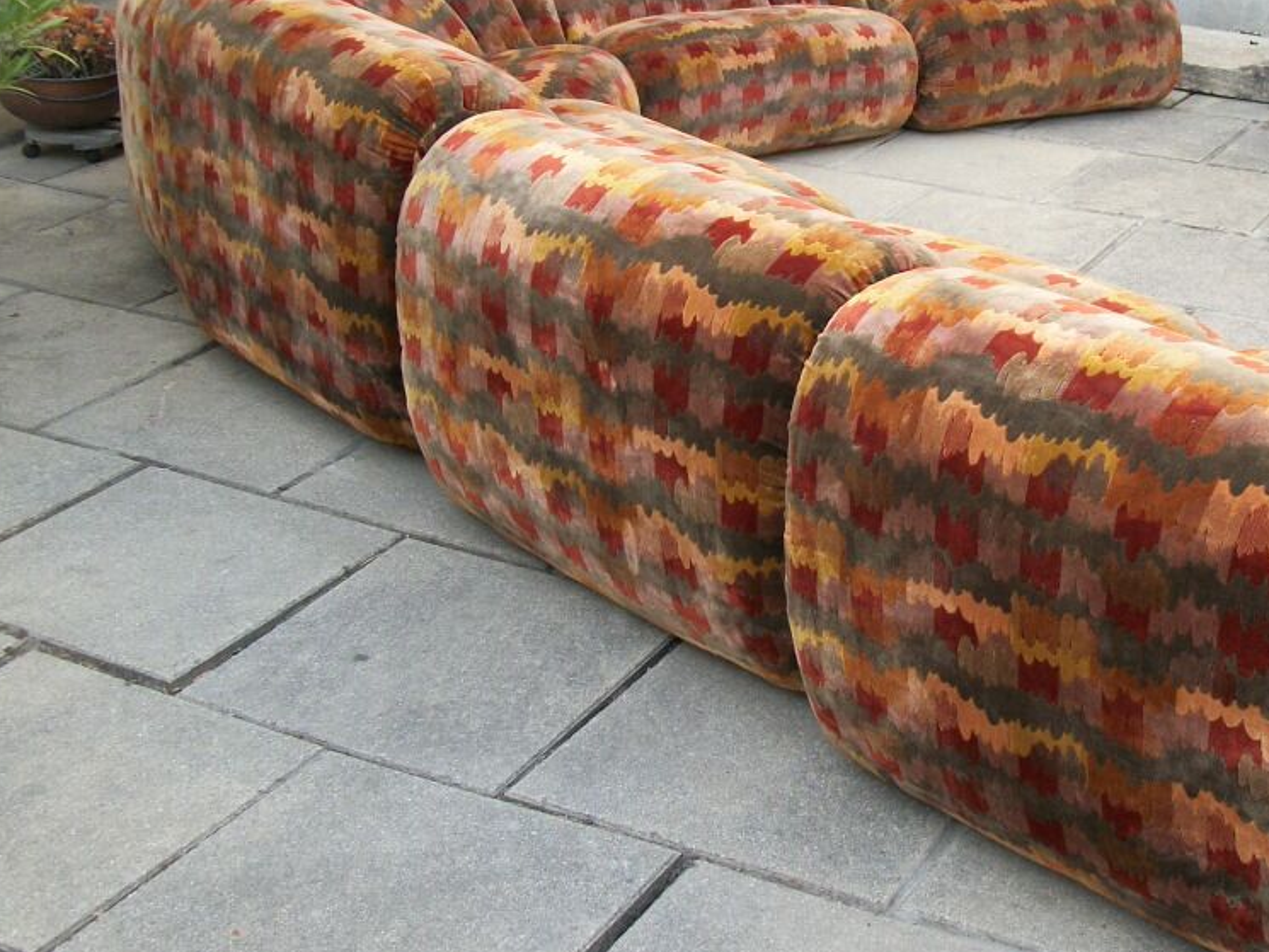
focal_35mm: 55
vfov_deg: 26.5
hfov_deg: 34.6
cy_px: 405
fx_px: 2017
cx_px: 845
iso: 80
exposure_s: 1/80
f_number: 2.9
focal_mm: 5.7
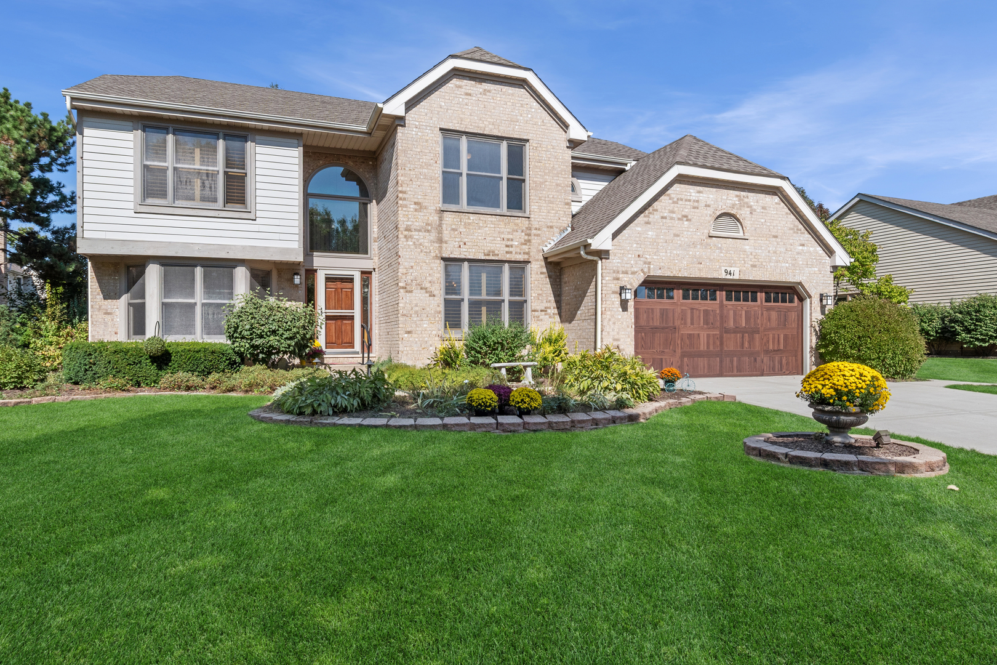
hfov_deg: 81.2
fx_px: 582
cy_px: 332
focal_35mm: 21
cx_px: 498
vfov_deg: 59.5
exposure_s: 1/500
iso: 250
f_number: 8
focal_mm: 14
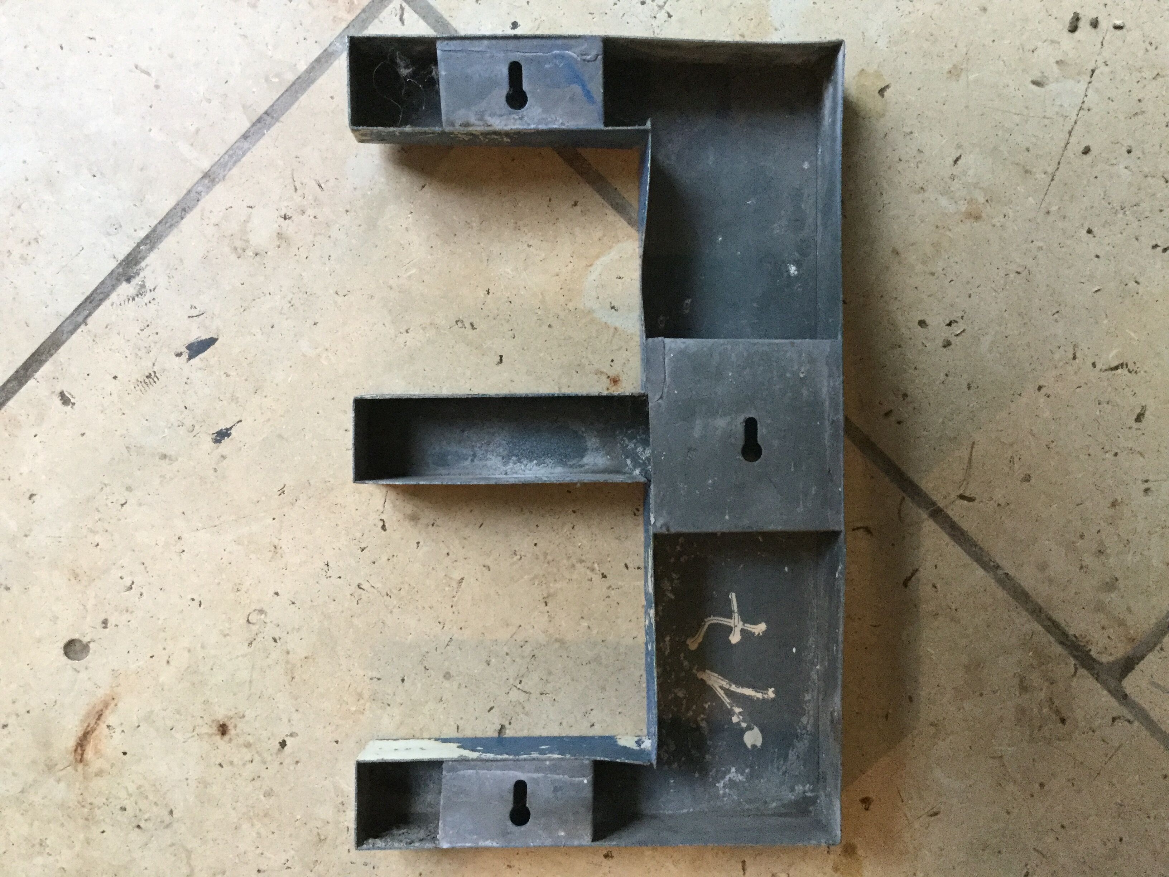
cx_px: 584
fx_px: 1047
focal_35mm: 31
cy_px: 438
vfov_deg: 45.4
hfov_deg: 58.4
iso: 250
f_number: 2.4
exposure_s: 1/25
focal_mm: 3.3
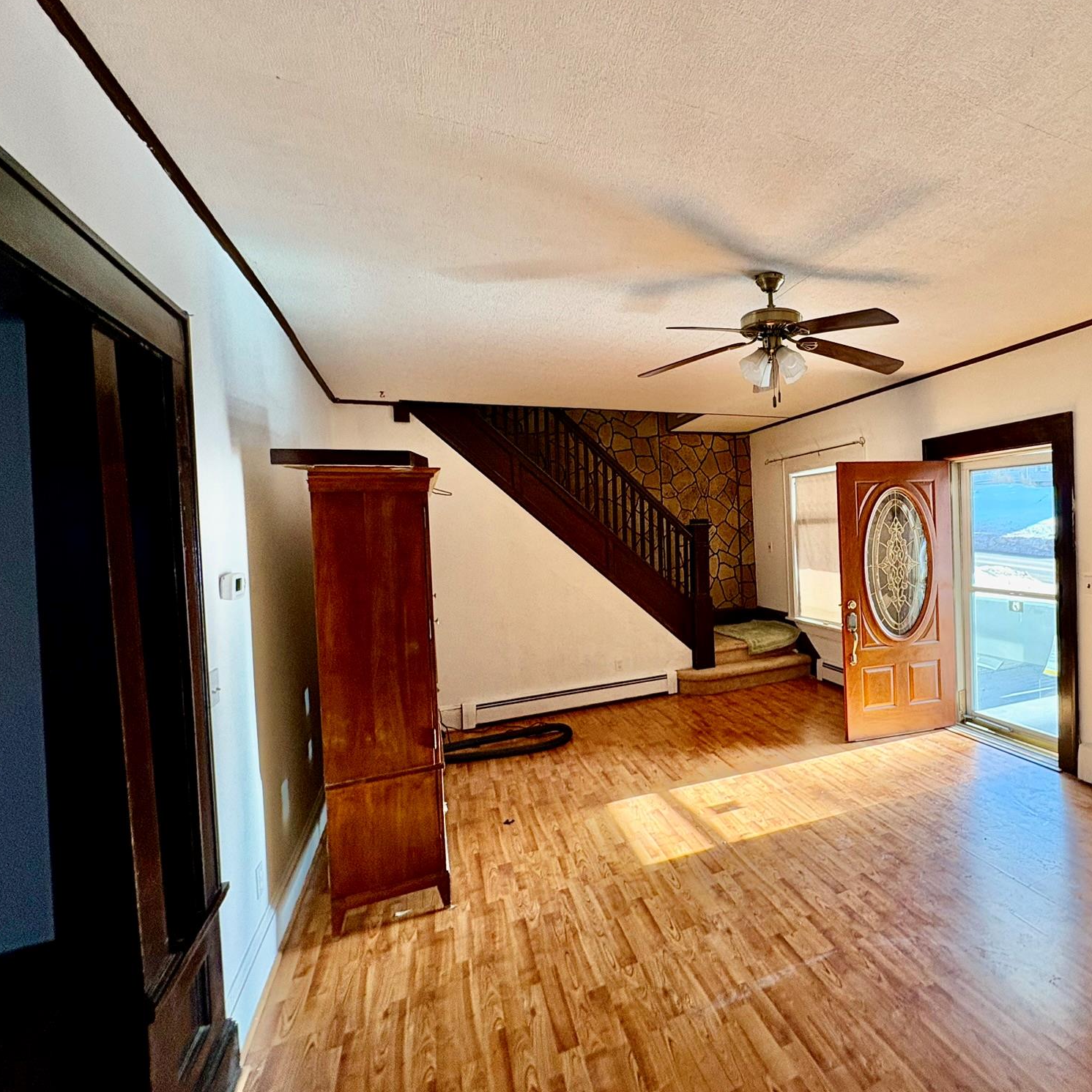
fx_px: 607
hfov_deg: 81.1
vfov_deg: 84.0
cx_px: 729
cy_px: 541
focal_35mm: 17
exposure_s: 1/99
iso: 200
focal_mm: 2.22
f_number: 2.2
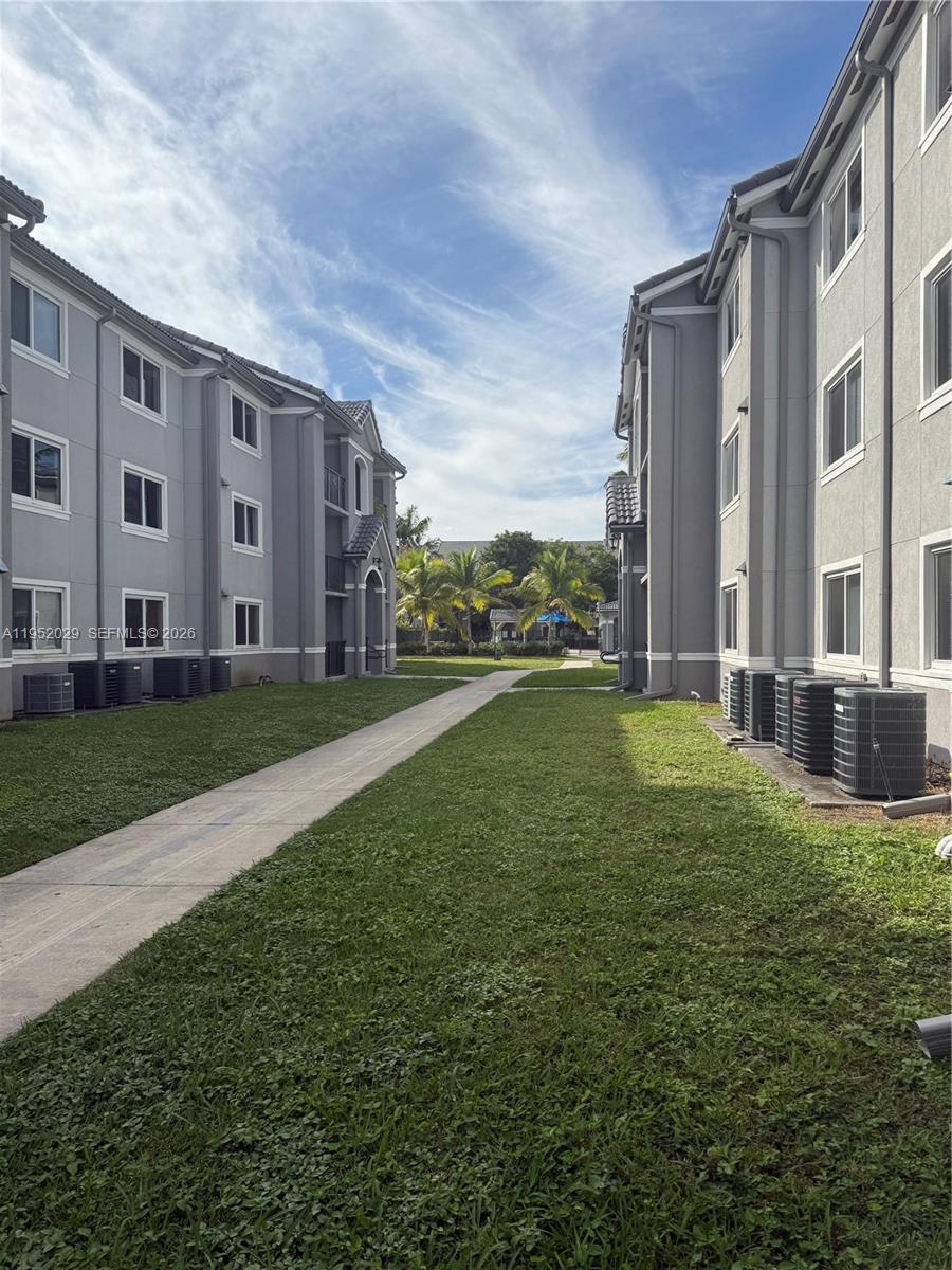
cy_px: 635
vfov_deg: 71.6
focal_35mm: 24
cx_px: 476
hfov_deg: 56.8
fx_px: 880
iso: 80
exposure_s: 1/5714
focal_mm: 6.76
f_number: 1.78
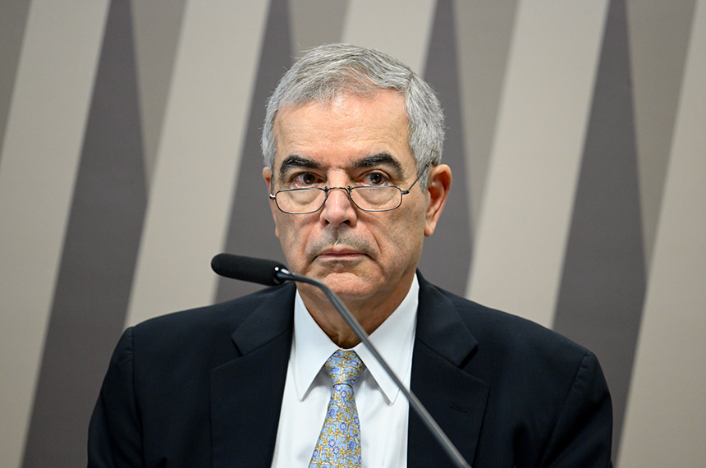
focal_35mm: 400
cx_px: 353
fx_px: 7830
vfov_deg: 3.4
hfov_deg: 5.2
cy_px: 234
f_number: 4.5
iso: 4000
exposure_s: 1/160
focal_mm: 400
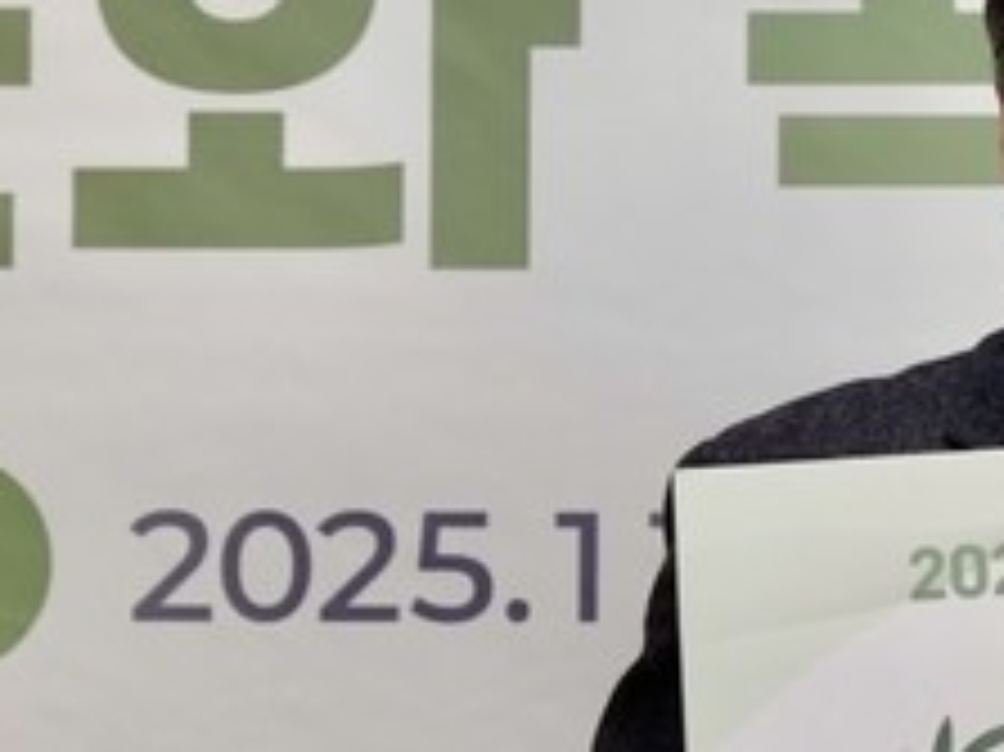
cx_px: 1679
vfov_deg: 3.9
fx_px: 11161
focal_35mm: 385
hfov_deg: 5.1
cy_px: 829
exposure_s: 1/125
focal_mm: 62
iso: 800
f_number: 2.8
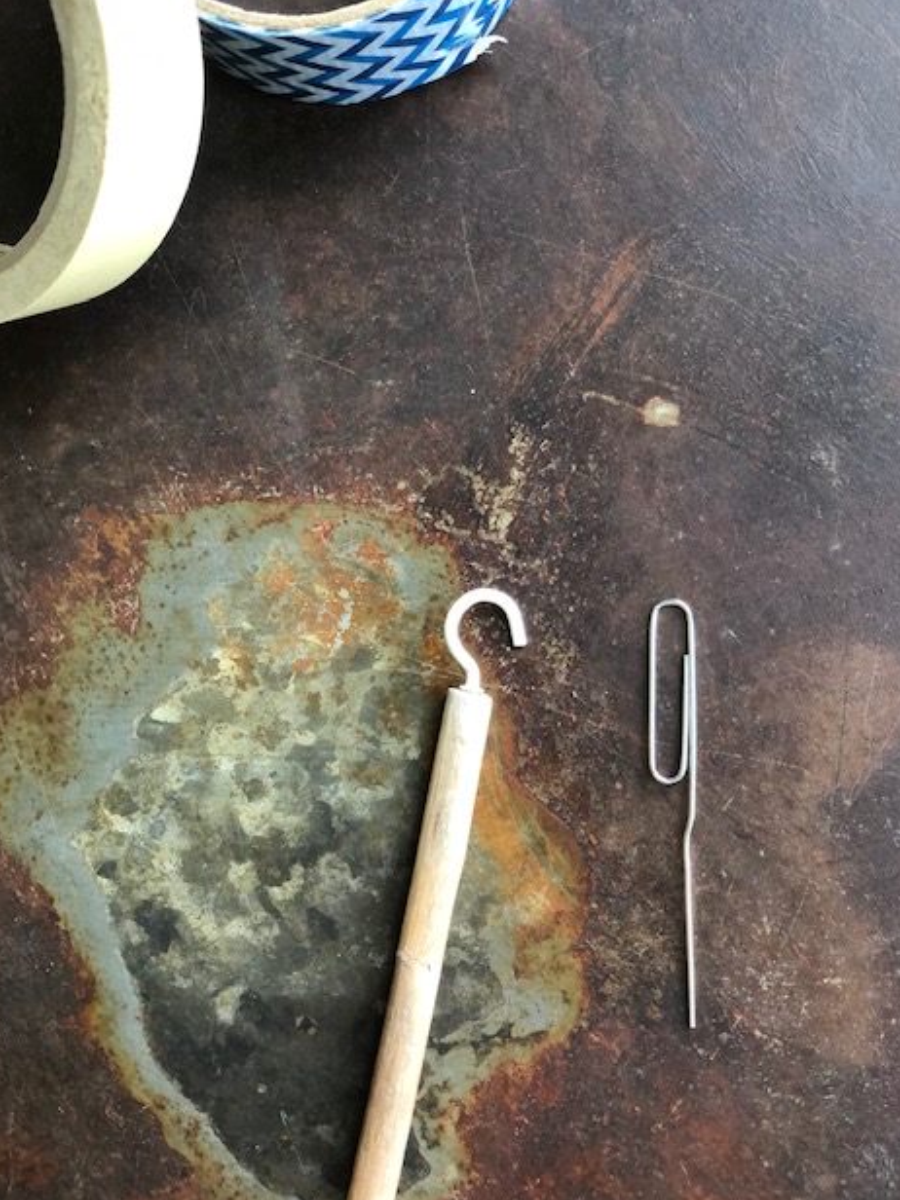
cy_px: 614
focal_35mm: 54
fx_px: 1872
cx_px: 448
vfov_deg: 35.5
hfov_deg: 27.0
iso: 100
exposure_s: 1/60
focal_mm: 6
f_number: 2.4
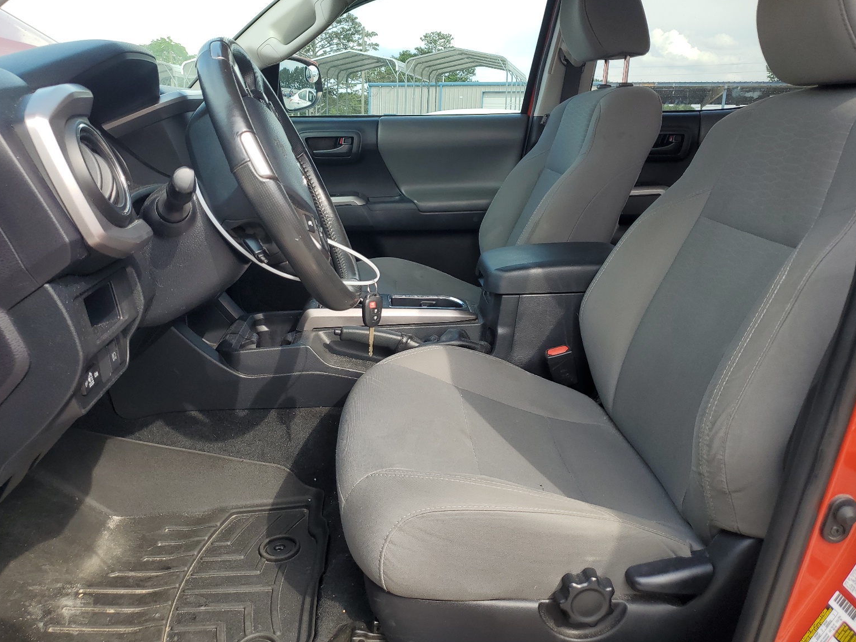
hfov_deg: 65.3
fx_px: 668
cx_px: 419
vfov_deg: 51.4
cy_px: 318
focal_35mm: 27
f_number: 1.5
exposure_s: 1/417
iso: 50
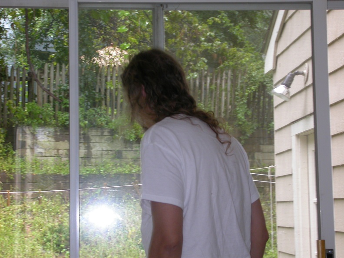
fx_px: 865
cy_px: 129
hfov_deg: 22.5
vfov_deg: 17.0
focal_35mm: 87
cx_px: 172
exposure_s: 1/60.3
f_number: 3.7
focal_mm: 18
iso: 100
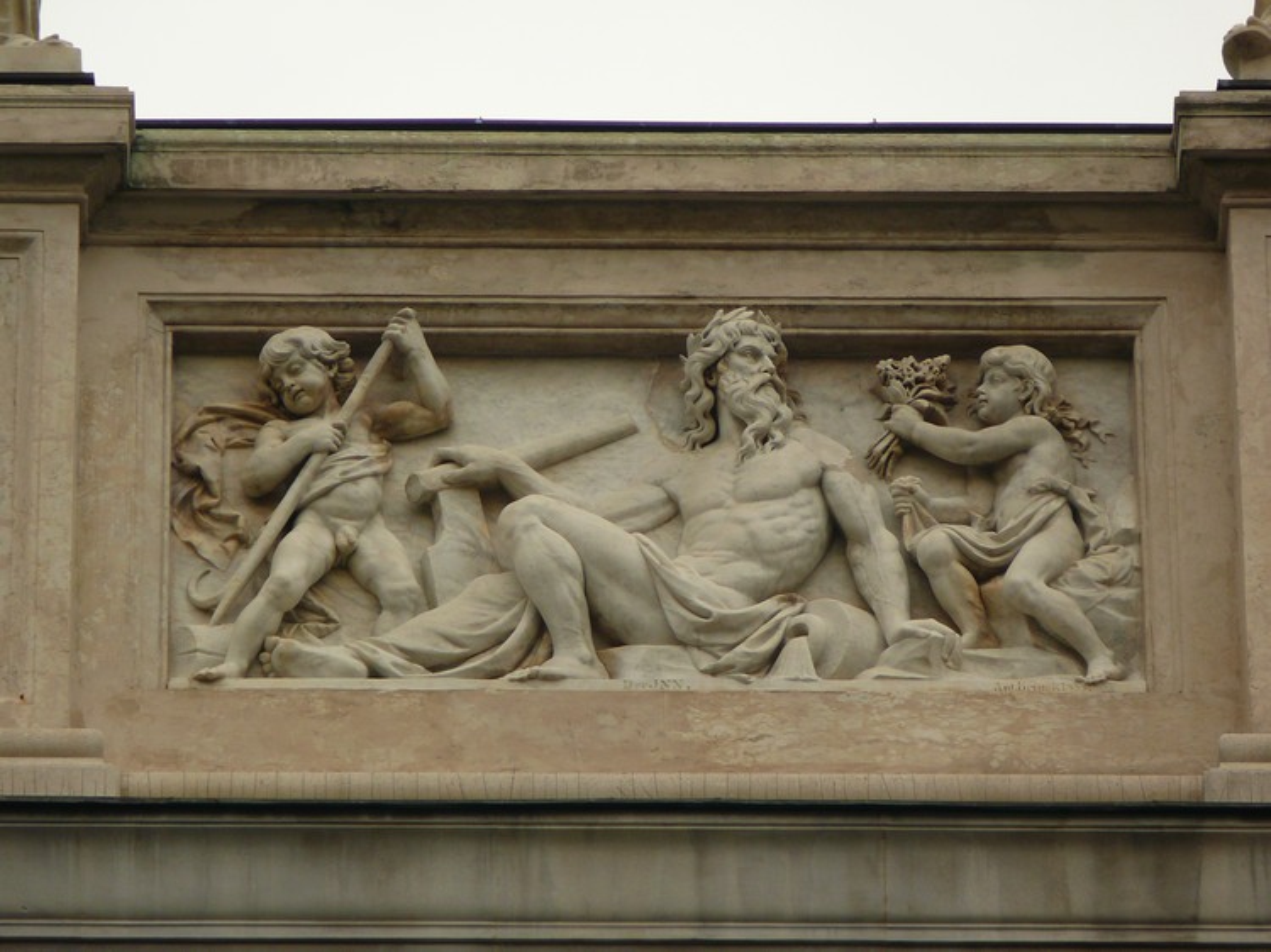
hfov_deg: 4.7
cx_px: 636
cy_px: 476
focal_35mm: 420
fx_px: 15416
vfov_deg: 3.5
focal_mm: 88.8
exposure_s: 1/160
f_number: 4
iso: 100
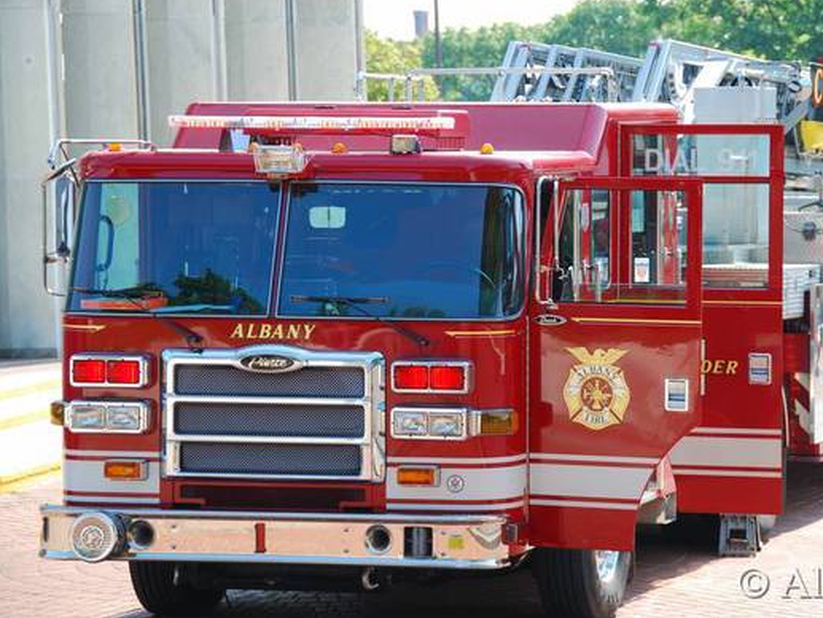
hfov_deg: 13.4
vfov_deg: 10.1
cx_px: 554
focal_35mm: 147
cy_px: 248
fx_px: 3487
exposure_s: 1/125
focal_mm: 75
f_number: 5.3
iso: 100
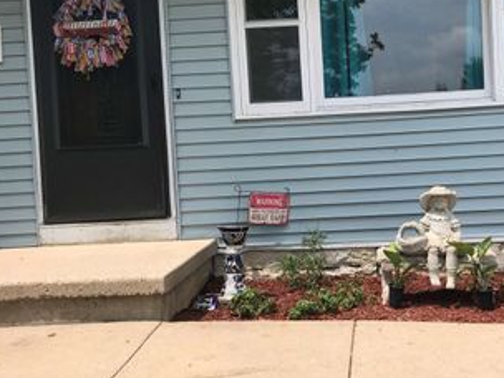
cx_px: 353
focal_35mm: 46
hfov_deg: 40.5
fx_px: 670
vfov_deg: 31.5
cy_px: 168
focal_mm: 3.99
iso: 20
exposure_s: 1/2591
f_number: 1.8
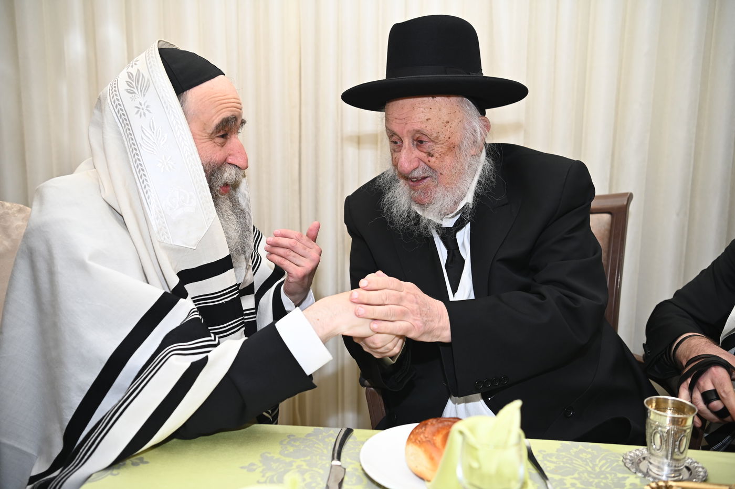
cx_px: 368
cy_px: 244
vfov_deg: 33.4
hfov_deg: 48.5
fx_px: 816
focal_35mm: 40
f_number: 3.5
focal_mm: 40
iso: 320
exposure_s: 1/200
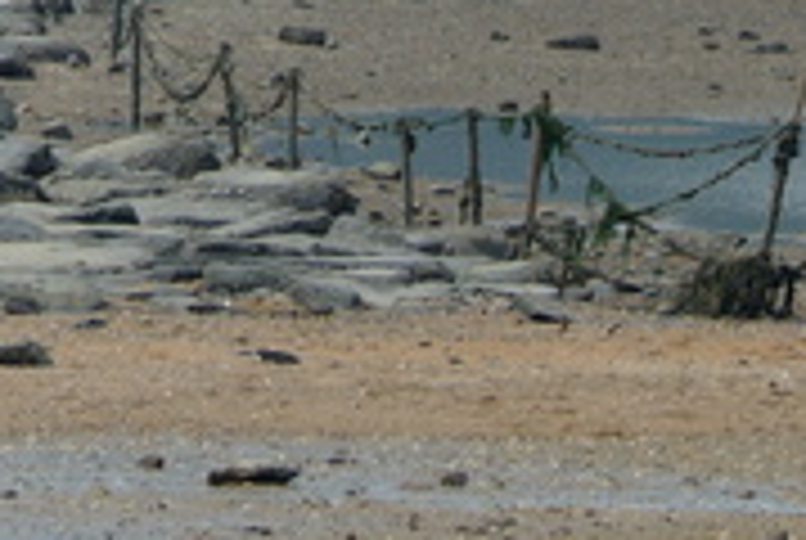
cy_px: -378
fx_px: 11190
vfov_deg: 2.8
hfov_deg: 4.1
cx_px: 133
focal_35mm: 499
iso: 100
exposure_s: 1/180
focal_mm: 85
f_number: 6.7
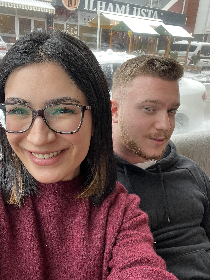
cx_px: 105
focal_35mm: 30
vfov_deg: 60.0
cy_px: 140
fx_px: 243
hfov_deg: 46.8
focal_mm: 2.71
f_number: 2.2
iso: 100
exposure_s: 1/60
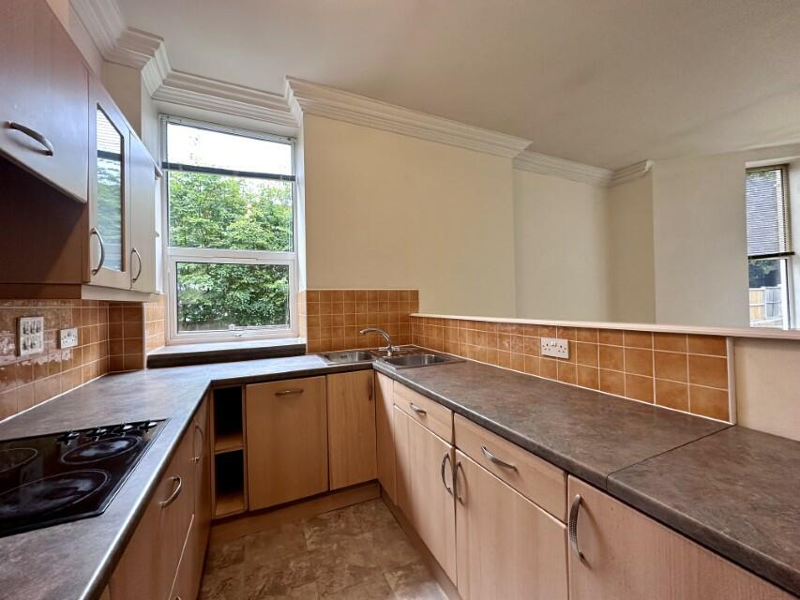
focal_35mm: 14
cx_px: 400
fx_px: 324
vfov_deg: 85.7
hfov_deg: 102.1
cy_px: 300
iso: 160
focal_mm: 2.22
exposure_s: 1/100
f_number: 2.2
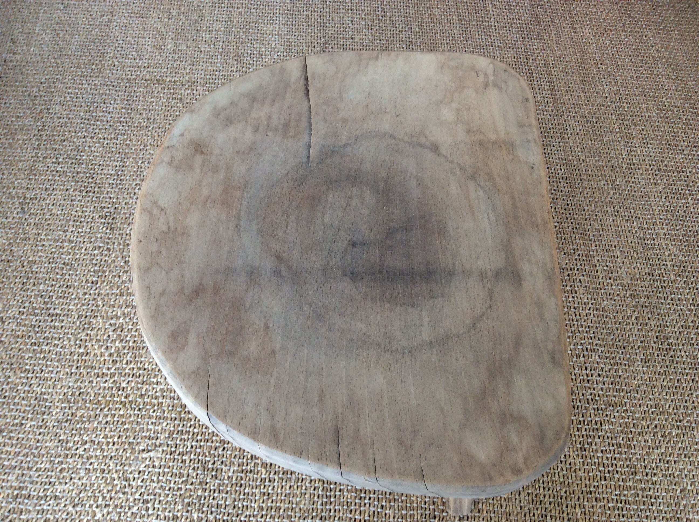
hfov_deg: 56.9
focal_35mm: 32
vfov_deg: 44.1
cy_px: 261
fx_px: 645
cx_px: 350
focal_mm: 3.3
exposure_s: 1/25
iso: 64
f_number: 2.4
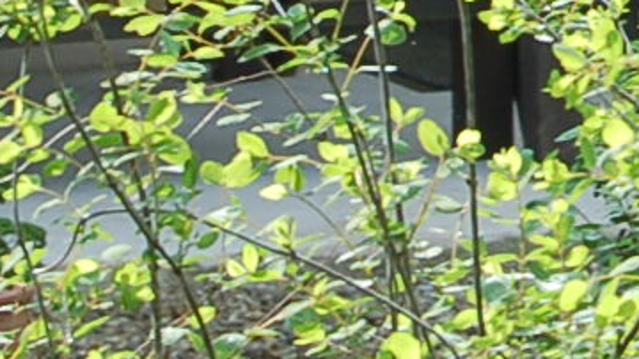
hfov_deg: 4.4
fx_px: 8331
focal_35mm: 492
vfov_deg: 2.4
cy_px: -602
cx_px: 1001
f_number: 6.3
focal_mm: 50
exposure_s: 1/160
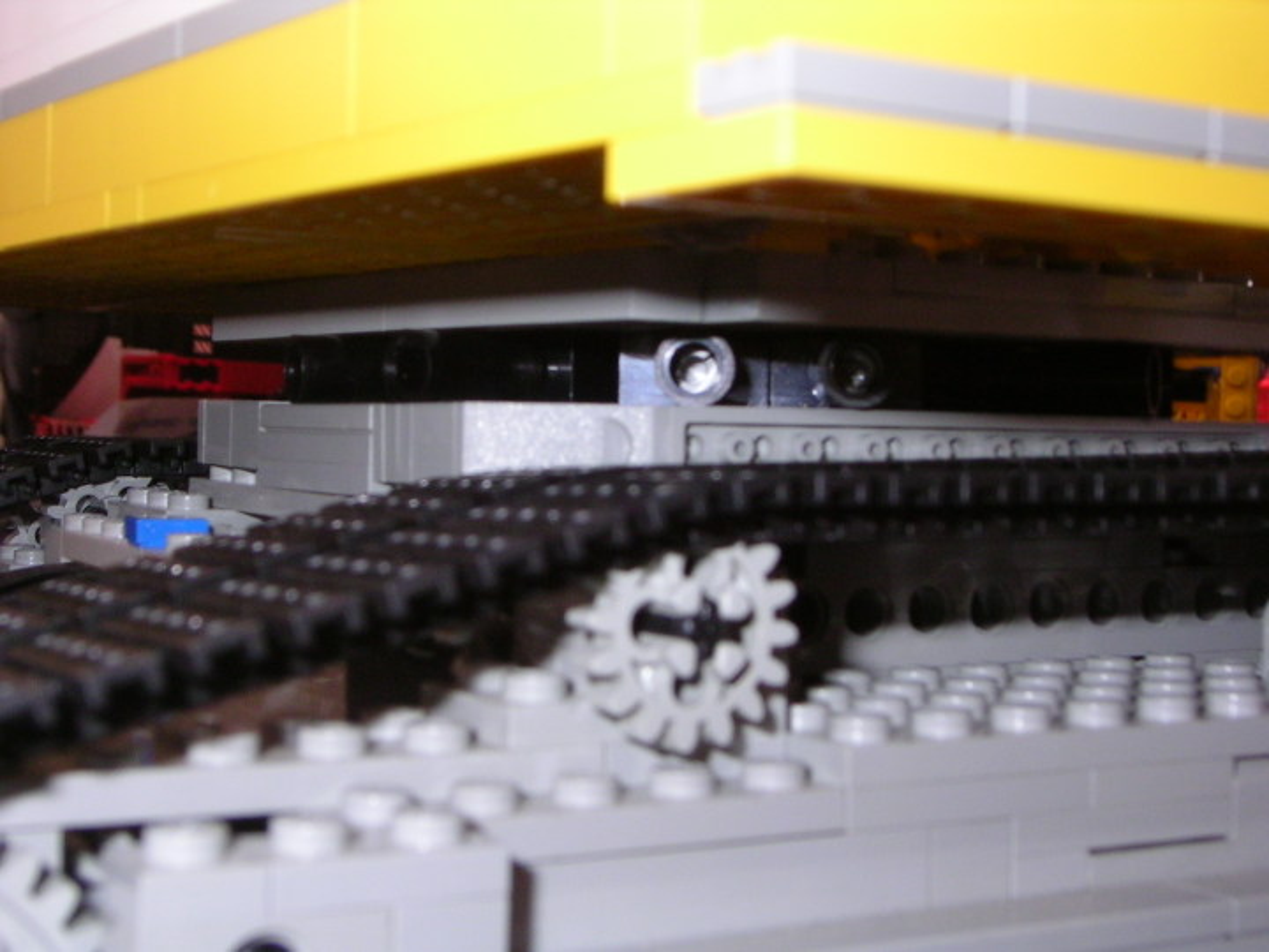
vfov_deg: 27.0
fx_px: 1980
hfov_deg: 35.5
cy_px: 476
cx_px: 634
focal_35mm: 54
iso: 100
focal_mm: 8.4
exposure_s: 1/45.1
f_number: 6
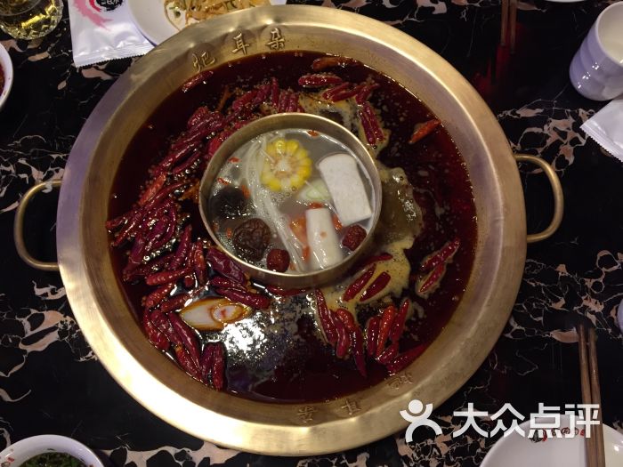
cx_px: 312
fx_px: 522
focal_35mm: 29
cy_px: 234
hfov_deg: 61.7
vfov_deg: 48.2
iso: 125
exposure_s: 1/33
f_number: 2.2
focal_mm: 4.15
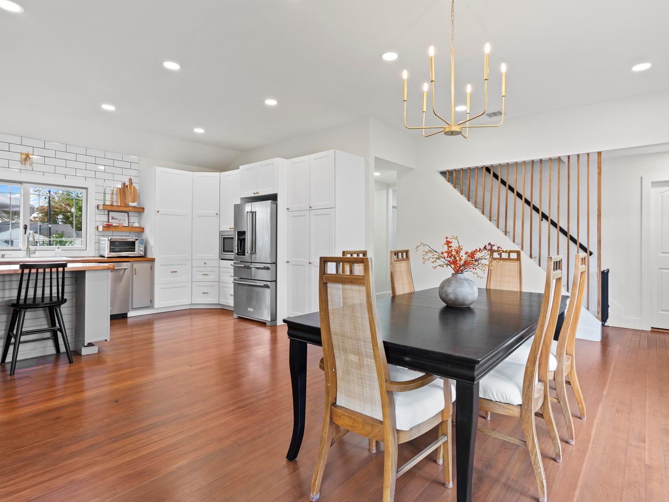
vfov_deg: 71.6
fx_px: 348
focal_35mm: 18
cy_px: 254
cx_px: 363
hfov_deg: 87.5
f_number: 5.6
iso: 640
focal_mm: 16
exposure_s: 1/10
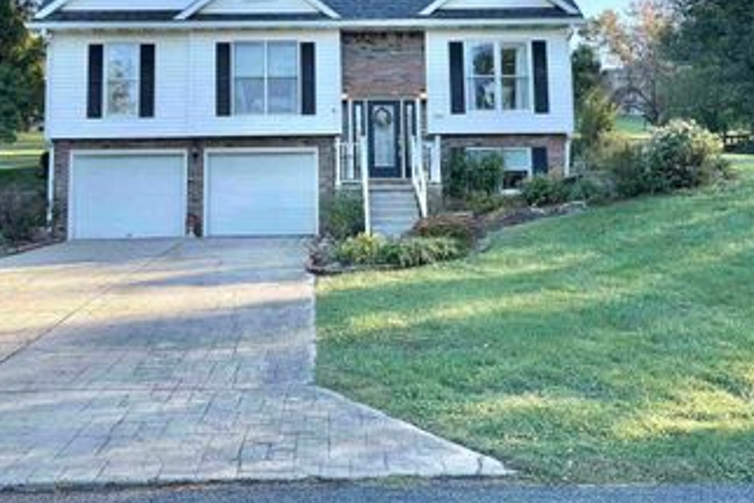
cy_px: 92
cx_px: 340
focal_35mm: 42
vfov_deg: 31.0
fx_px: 880
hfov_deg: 46.3
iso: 50
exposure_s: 1/840
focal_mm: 5.96
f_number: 1.6
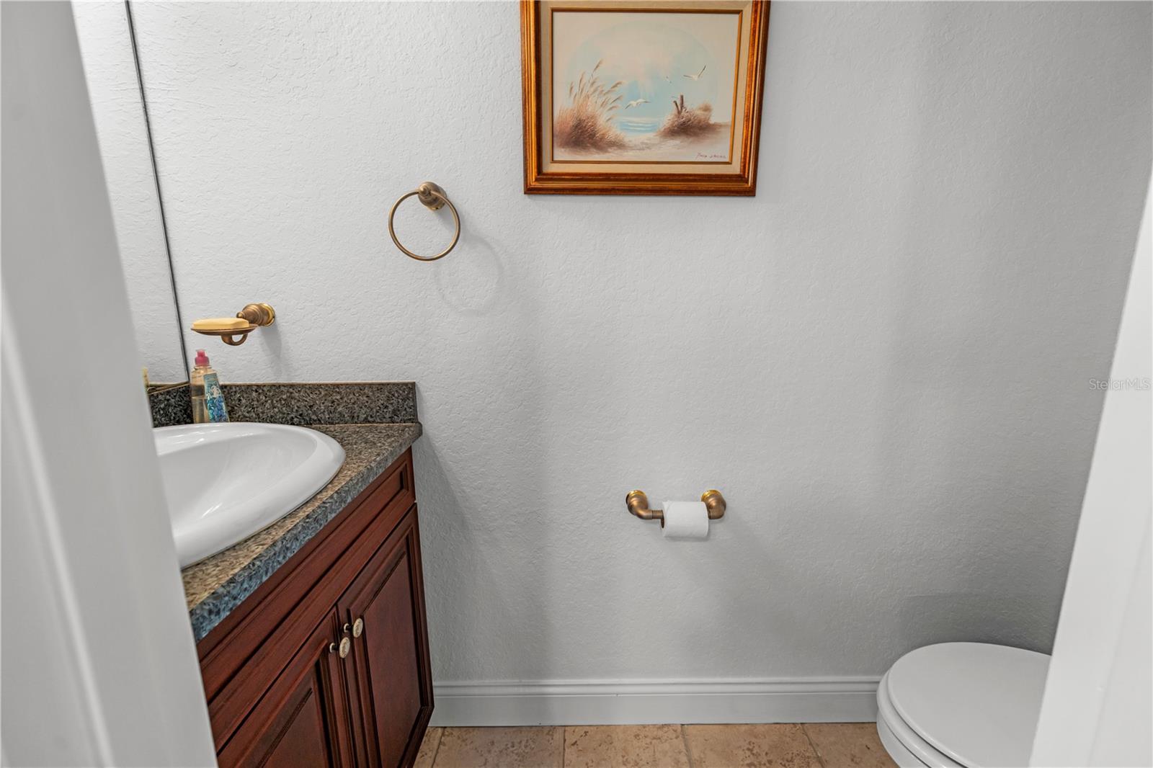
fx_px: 448
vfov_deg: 81.2
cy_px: 384
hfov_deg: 104.3
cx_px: 576
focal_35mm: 14
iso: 400
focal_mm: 14
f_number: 4
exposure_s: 1/20
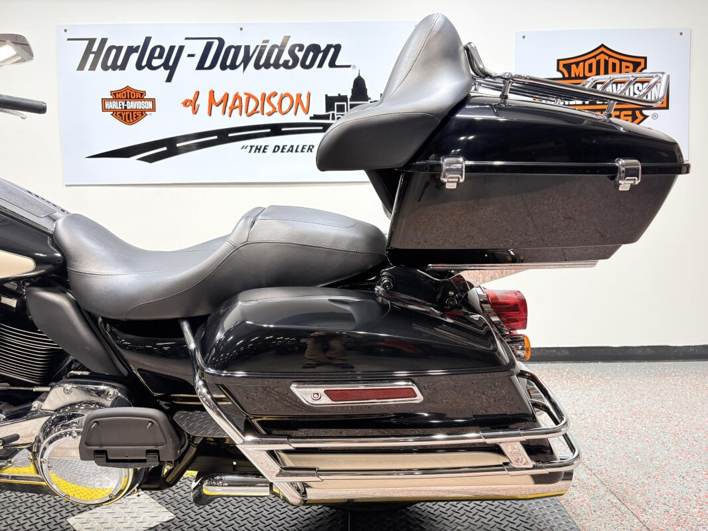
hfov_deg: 67.3
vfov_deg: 53.1
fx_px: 532
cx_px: 354
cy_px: 266
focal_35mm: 26
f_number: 1.6
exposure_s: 1/120
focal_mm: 5.96
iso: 64
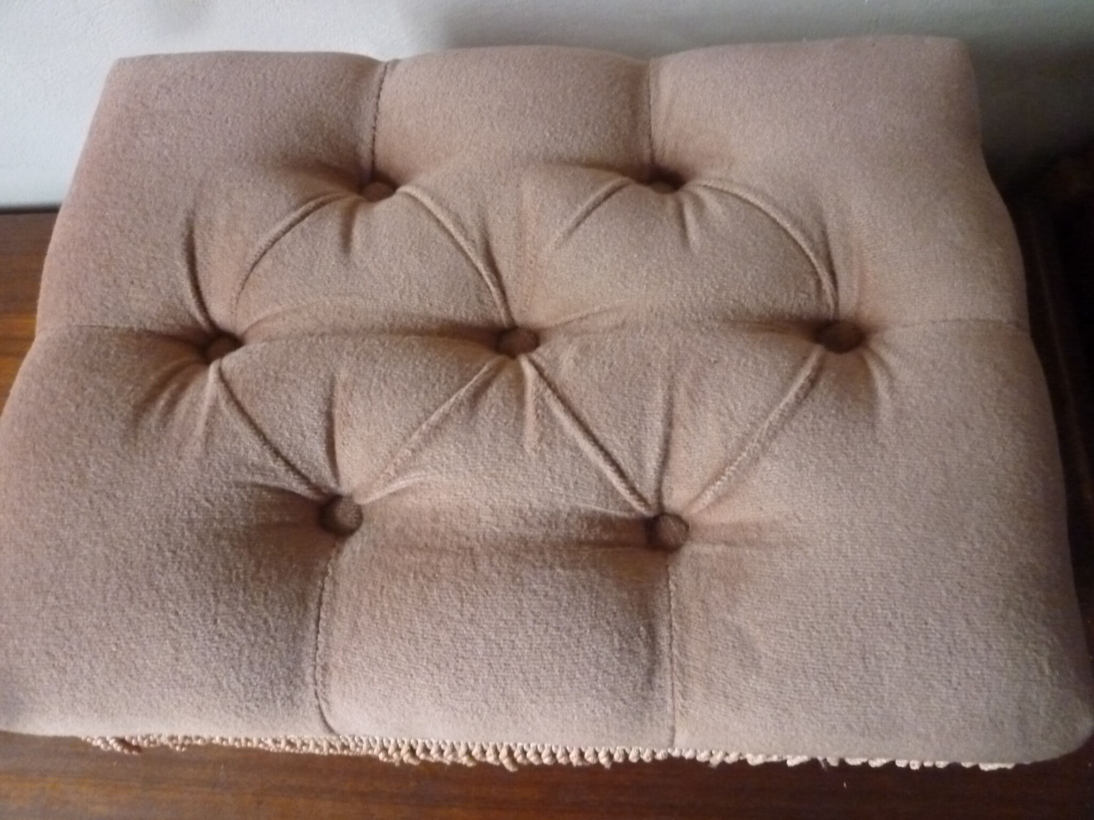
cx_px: 547
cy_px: 410
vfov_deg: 54.9
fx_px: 790
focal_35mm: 25
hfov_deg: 69.4
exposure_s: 1/10
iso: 800
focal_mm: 4.5
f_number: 2.8
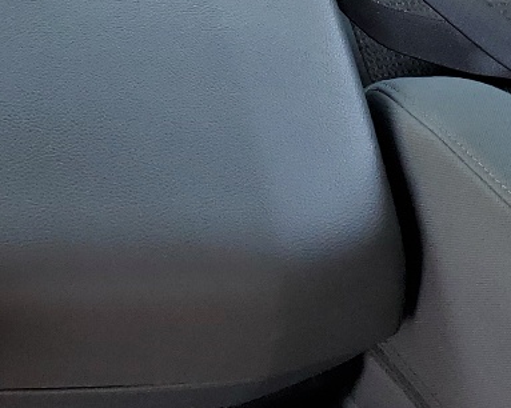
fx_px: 1602
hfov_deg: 16.9
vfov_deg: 13.5
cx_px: -181
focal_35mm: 106
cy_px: -231
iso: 50
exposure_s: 1/208
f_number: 1.5
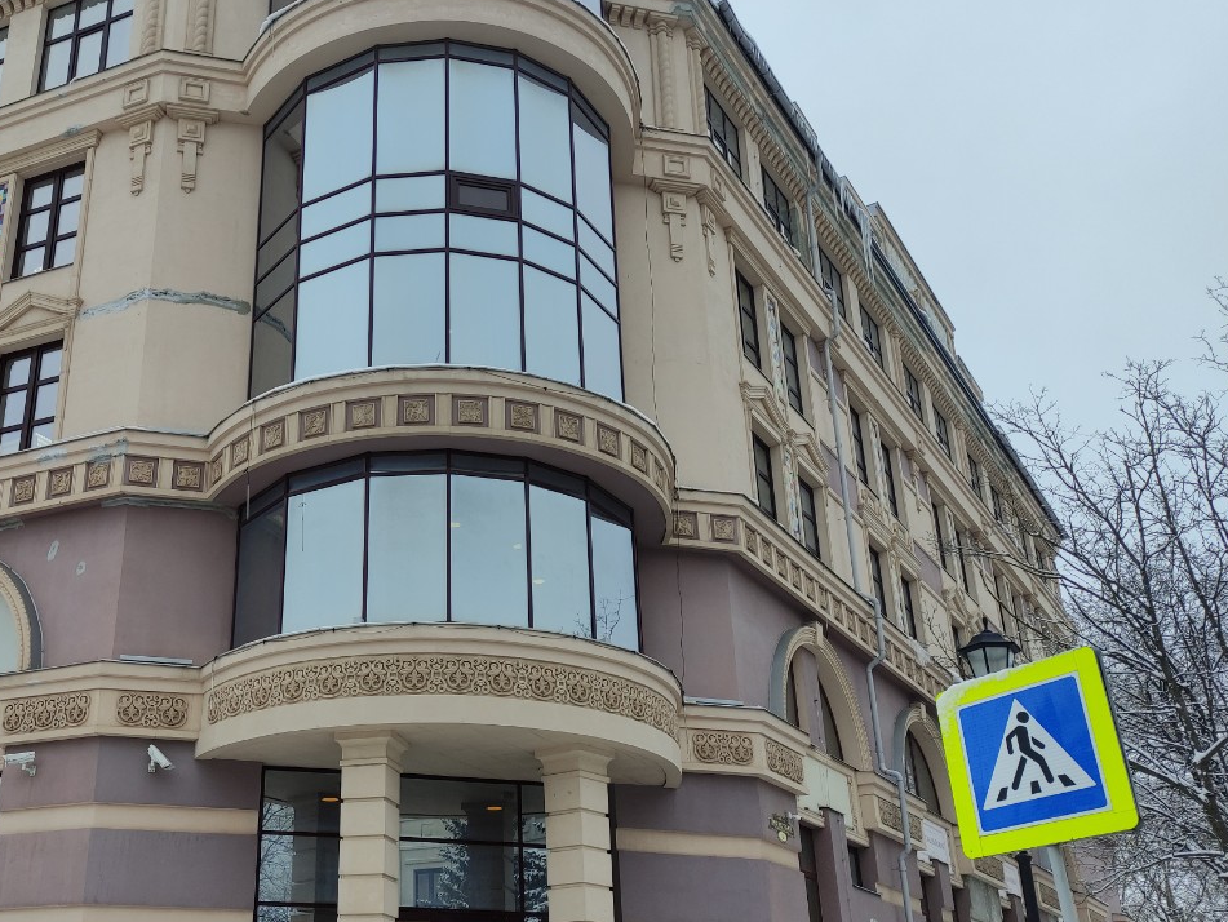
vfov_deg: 40.5
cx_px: 390
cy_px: 557
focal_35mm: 35
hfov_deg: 51.4
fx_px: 1242
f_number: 1.89
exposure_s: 1/1000
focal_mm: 5.43
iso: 100
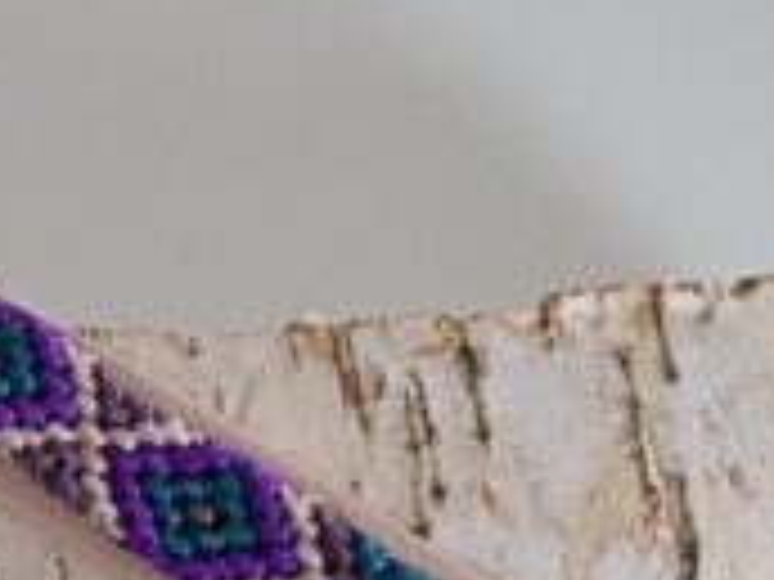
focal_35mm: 87
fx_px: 1945
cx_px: 27
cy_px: 522
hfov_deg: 21.8
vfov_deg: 16.7
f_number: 1.8
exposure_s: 1/25
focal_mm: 4.65
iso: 640
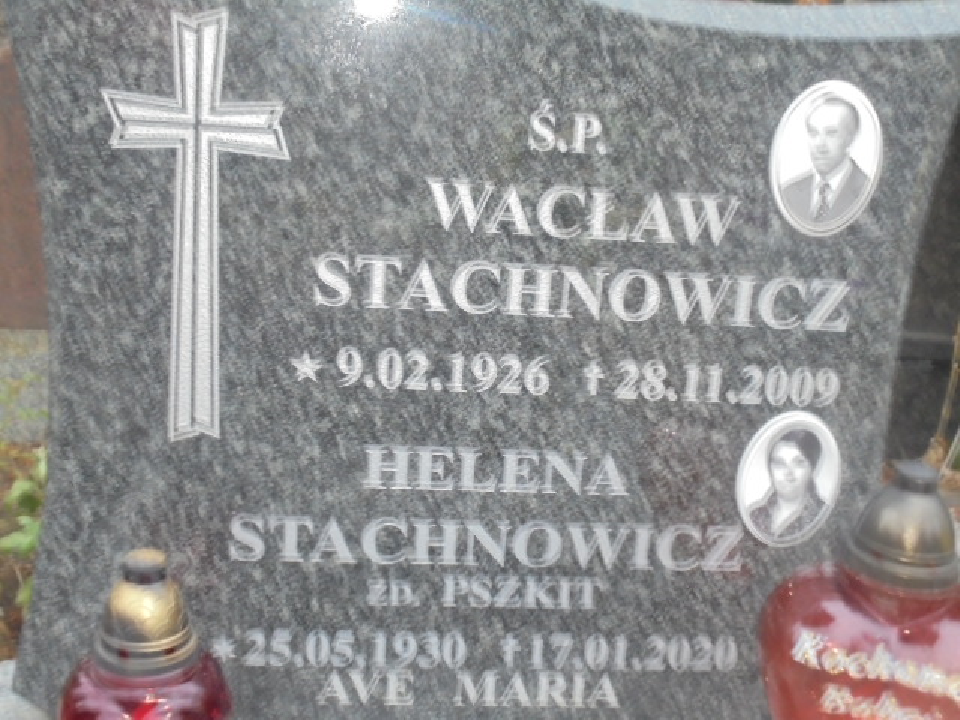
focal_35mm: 43
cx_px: 480
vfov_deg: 33.6
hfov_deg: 43.9
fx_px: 1193
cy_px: 360
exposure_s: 1/8
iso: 400
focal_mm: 7.8
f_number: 4.5
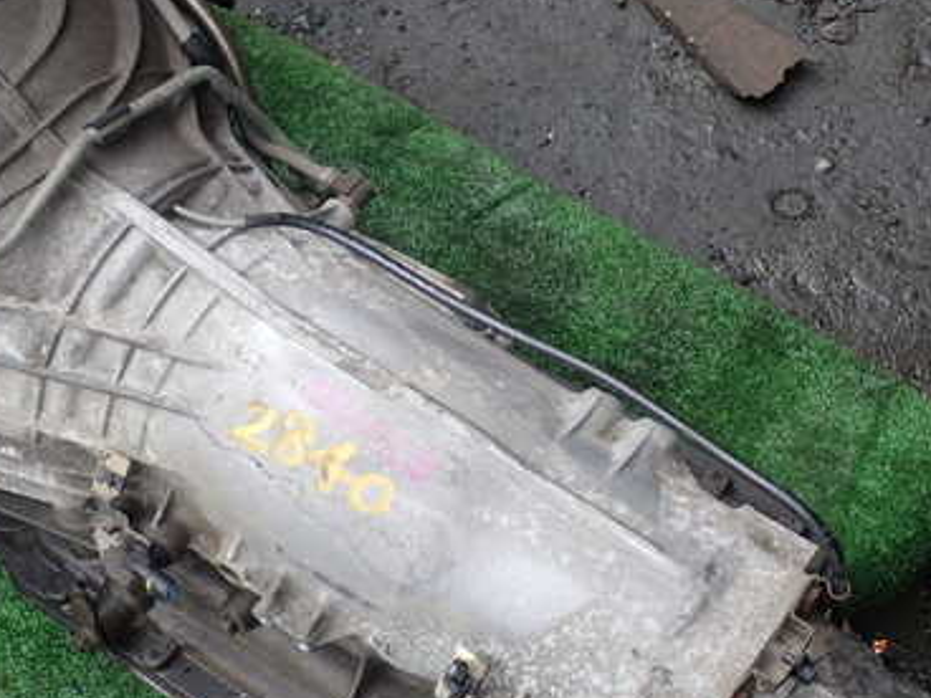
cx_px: 400
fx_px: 1667
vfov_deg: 23.6
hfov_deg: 31.2
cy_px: 412
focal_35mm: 62
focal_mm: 6.83
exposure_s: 1/160
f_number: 3.5
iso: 100
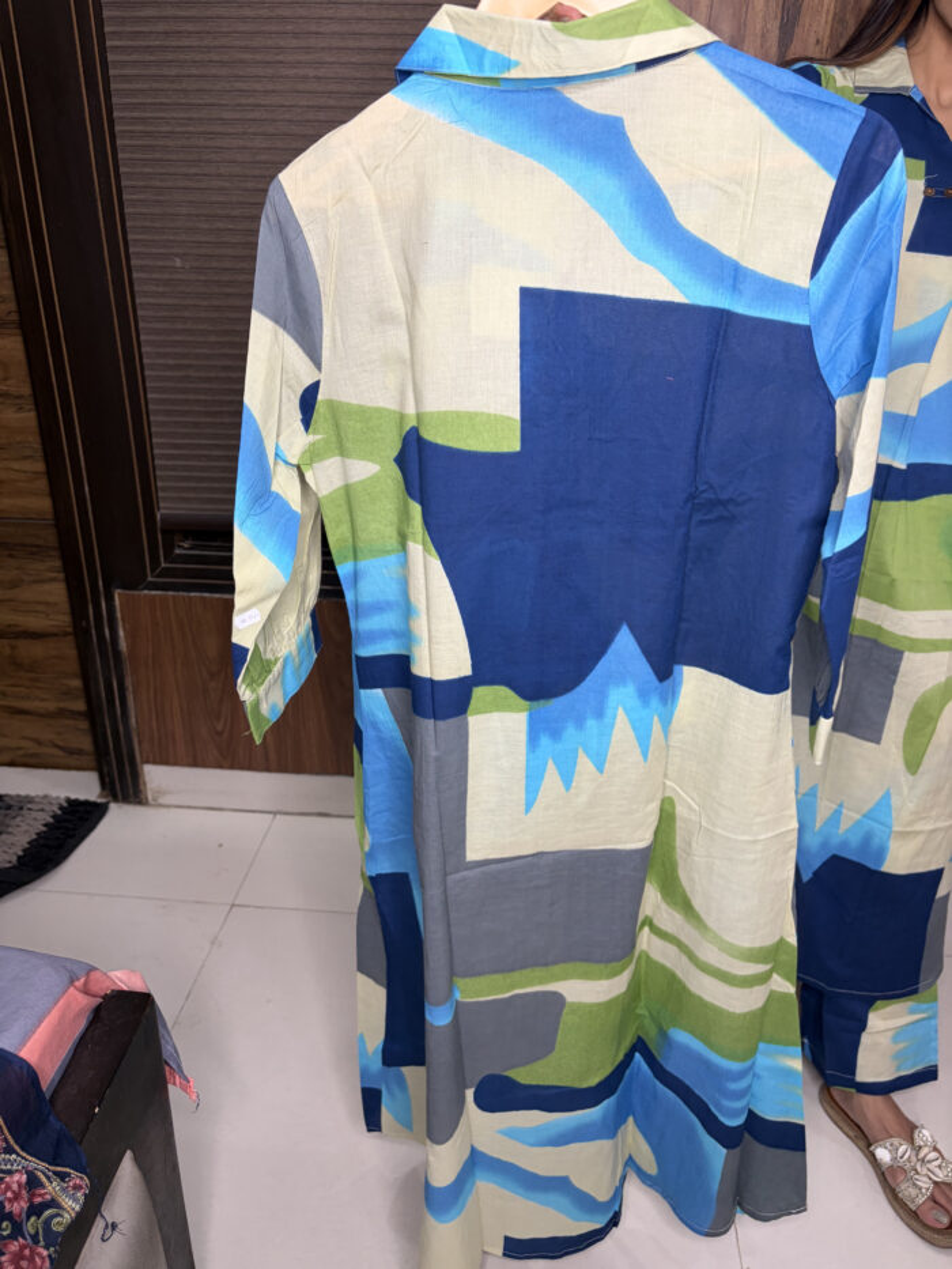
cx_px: 476
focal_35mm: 26
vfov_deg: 67.3
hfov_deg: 53.1
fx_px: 953
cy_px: 634
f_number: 1.6
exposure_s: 1/50
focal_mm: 5.96
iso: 100
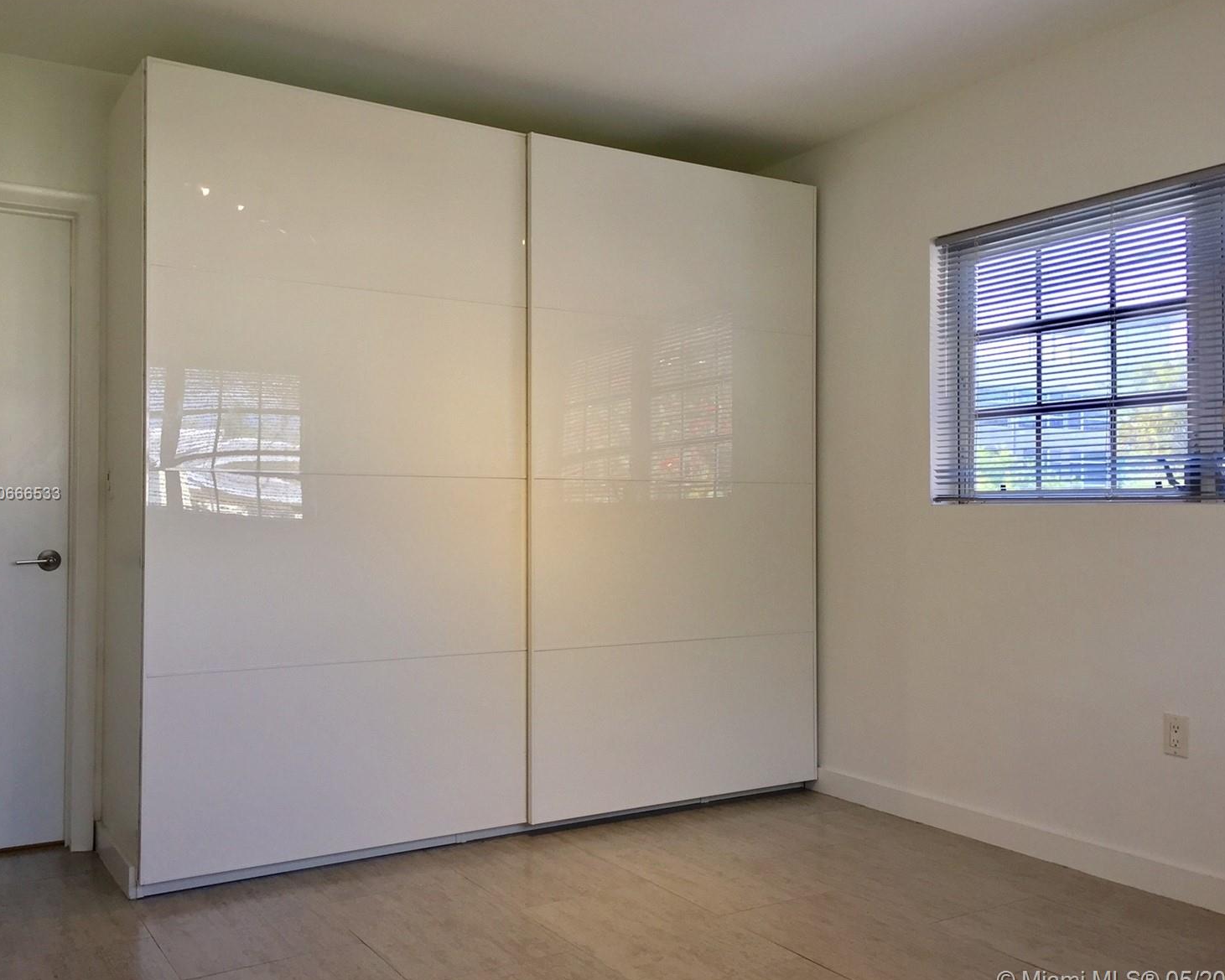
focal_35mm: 31
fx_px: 1124
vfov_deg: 47.1
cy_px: 495
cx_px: 599
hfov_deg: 57.2
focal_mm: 4.15
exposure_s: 1/60
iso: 32
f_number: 2.2
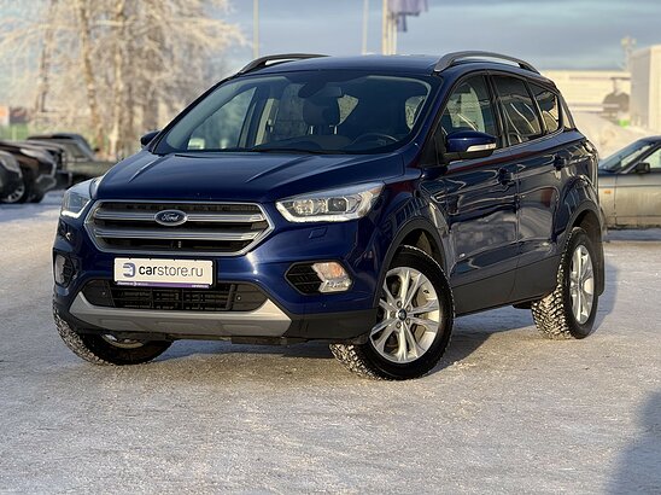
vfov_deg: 12.3
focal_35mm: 120
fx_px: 2289
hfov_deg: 16.4
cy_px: 248
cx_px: 330
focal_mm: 15.66
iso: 64
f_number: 2.8
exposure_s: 1/1033
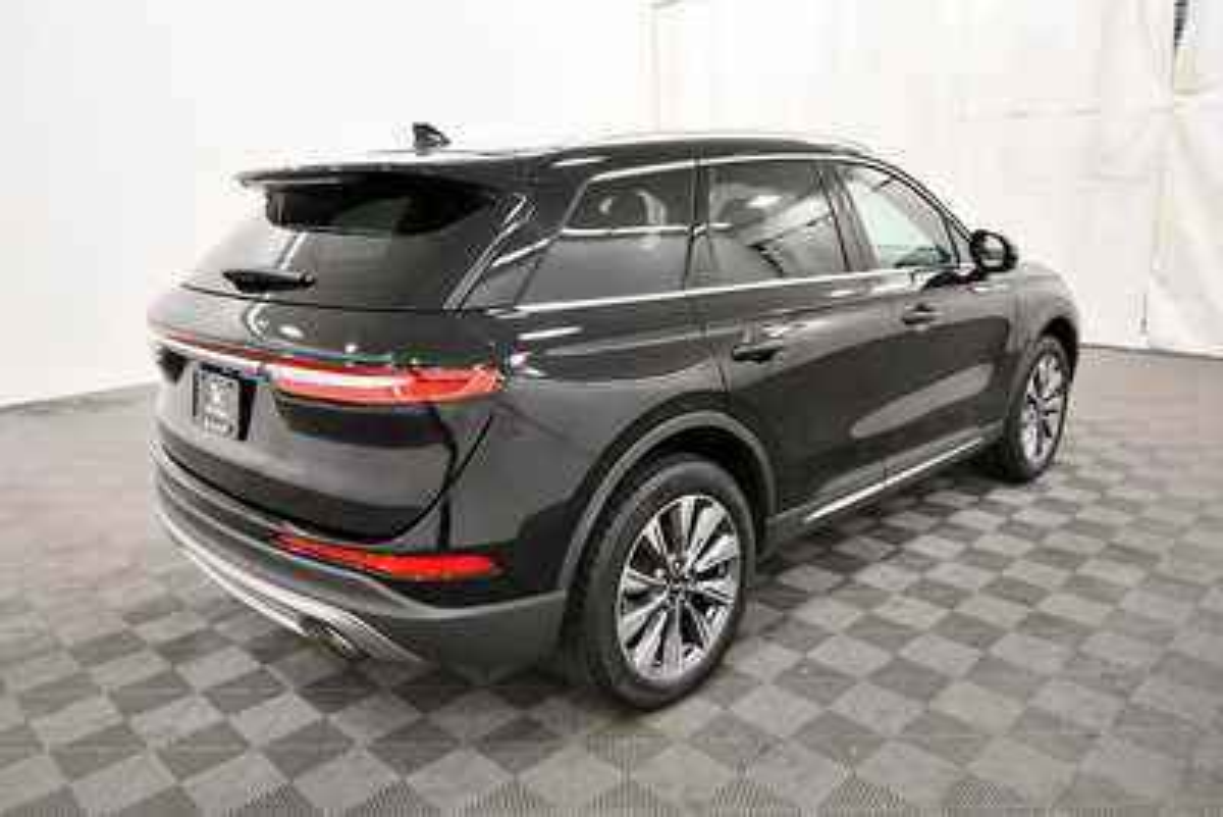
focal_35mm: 25
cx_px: 612
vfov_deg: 51.3
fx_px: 850
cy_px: 408
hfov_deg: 71.5
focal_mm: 17
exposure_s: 1/125
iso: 1600
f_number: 5.3
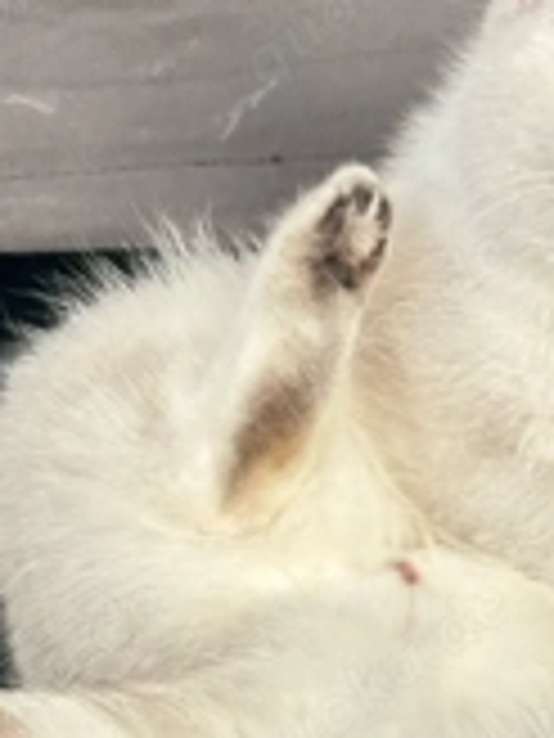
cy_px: 382
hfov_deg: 12.6
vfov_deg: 16.8
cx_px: 473
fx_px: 2497
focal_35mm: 117
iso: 64
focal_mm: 6.86
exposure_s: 1/121
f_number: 1.78
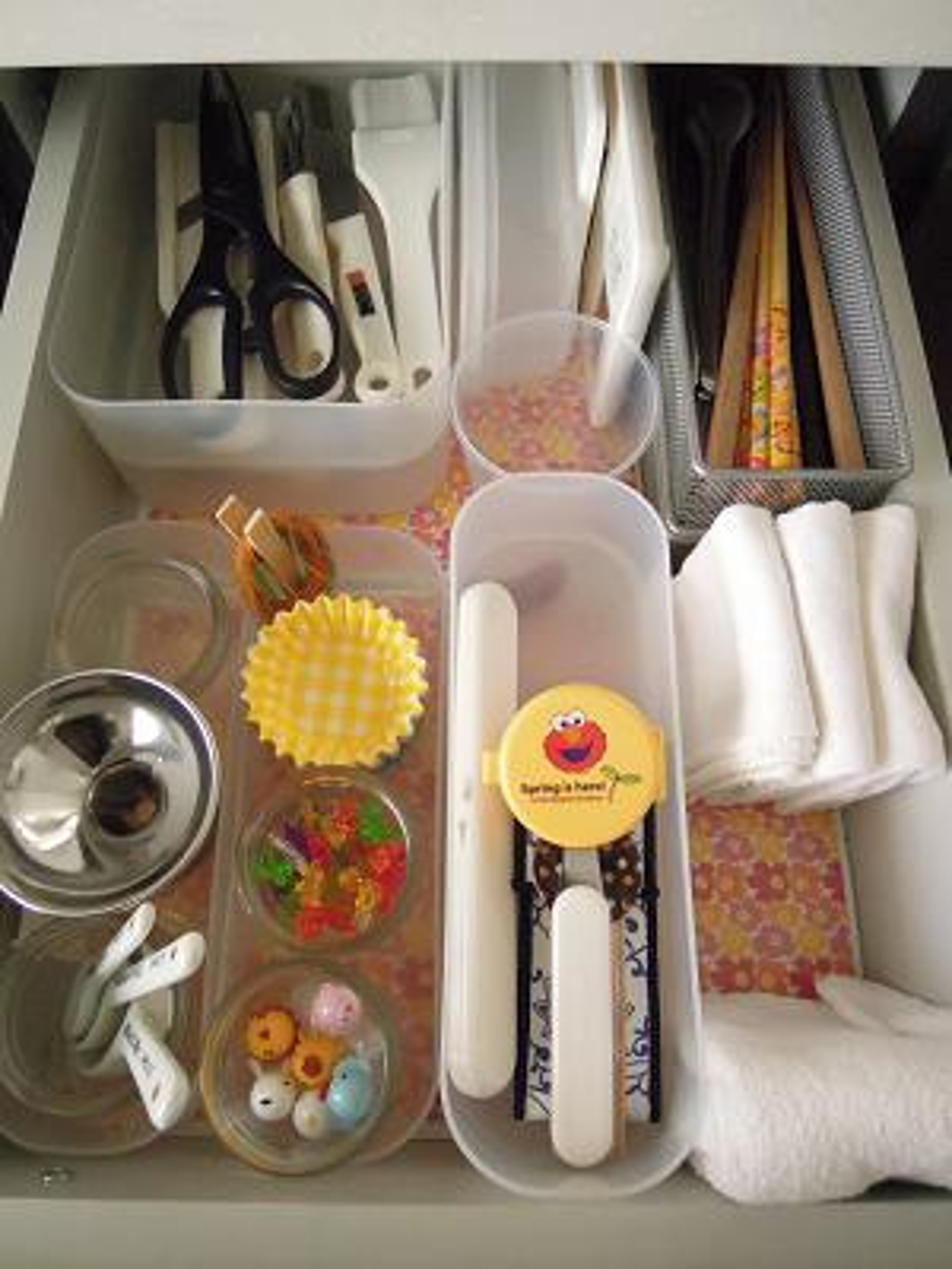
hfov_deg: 56.8
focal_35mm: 24
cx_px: 476
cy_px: 634
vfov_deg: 71.6
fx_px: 880
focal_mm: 4.3
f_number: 1.8
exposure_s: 1/800
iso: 1600
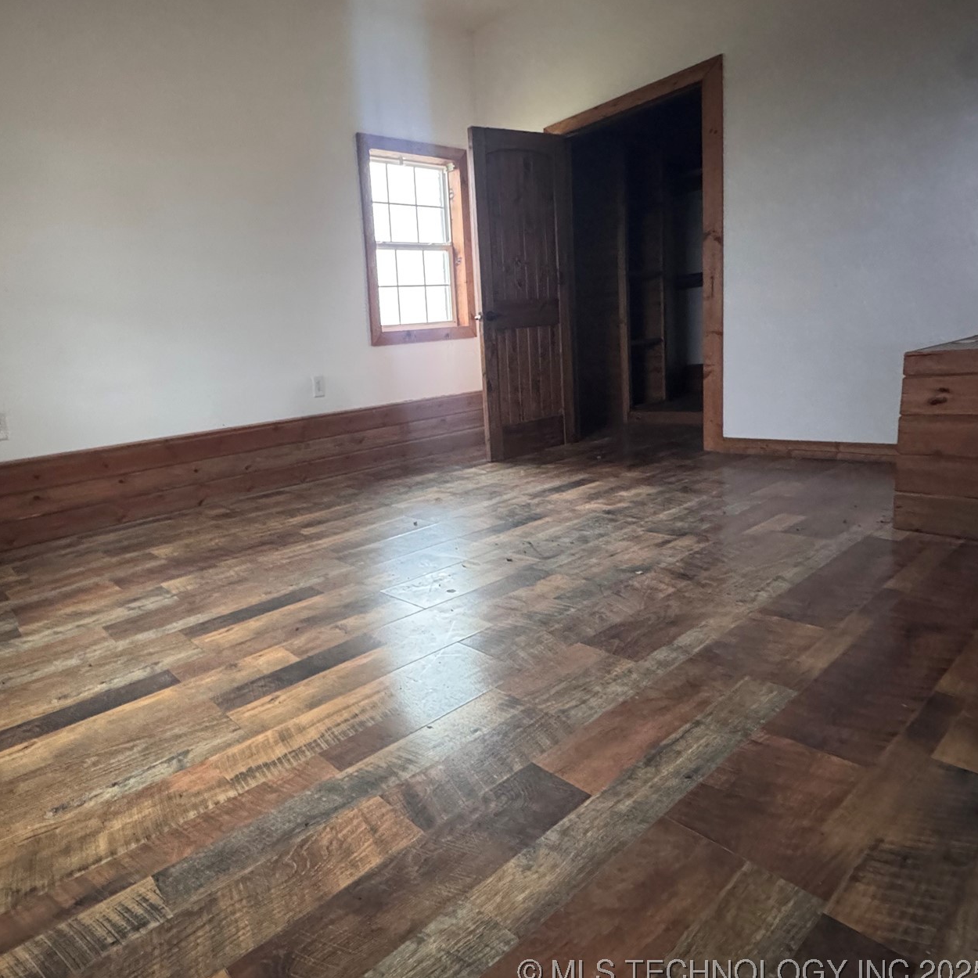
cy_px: 442
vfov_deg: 77.5
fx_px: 607
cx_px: 247
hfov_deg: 72.4
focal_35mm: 19
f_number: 2.2
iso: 1250
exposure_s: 1/60
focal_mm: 2.22
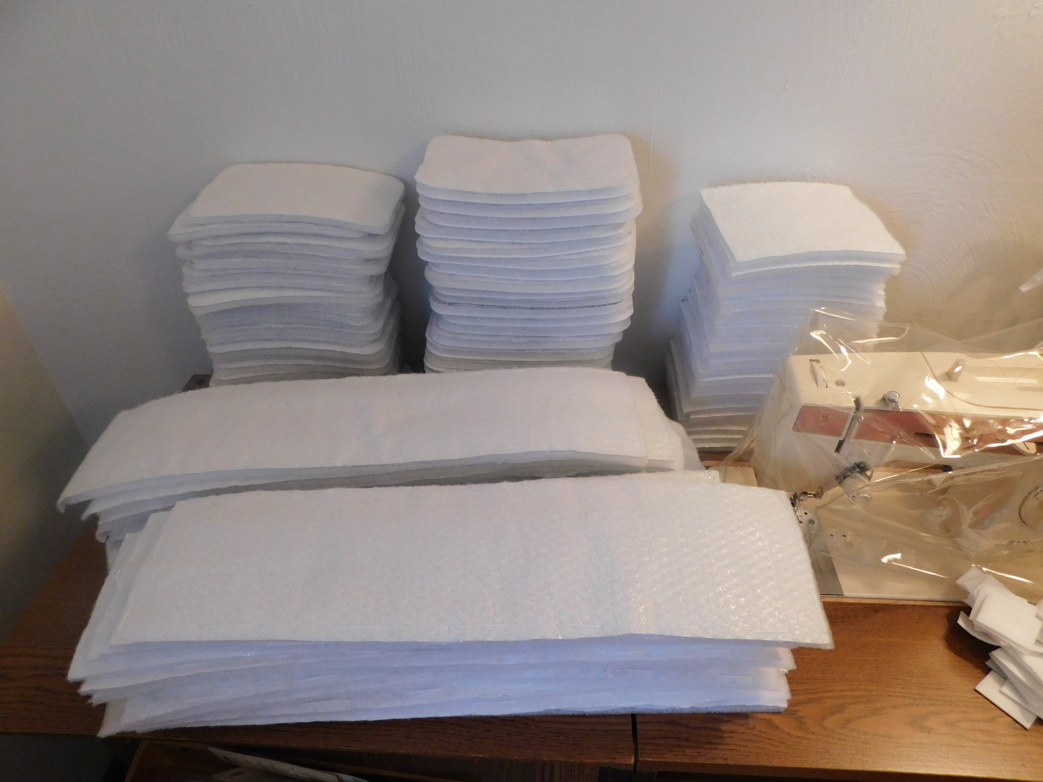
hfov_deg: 73.9
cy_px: 391
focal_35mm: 23
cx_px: 522
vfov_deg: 58.9
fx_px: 693
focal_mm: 4
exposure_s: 1/30
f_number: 3
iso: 400
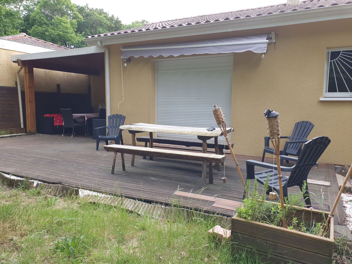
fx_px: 264
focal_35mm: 26
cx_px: 176
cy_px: 132
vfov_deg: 53.1
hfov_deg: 67.3
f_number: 2.4
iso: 64
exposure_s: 1/100
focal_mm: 4.32
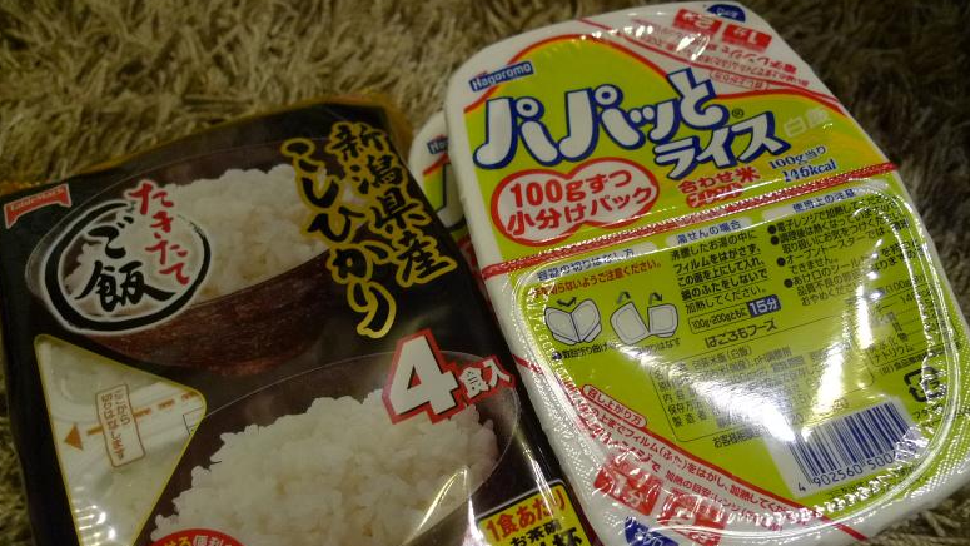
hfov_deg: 69.9
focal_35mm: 27
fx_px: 694
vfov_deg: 42.3
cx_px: 492
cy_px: 369
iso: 400
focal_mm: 5.1
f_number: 2
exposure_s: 1/25
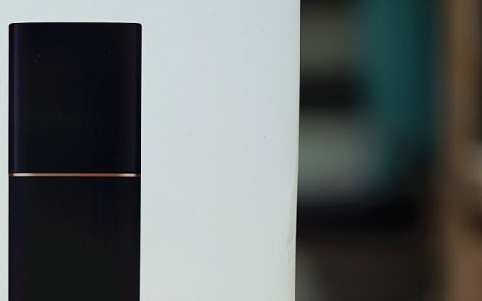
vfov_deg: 9.0
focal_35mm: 146
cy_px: 144
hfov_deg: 14.1
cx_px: -19
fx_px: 1918
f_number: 2
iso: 320
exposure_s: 1/60
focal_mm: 55
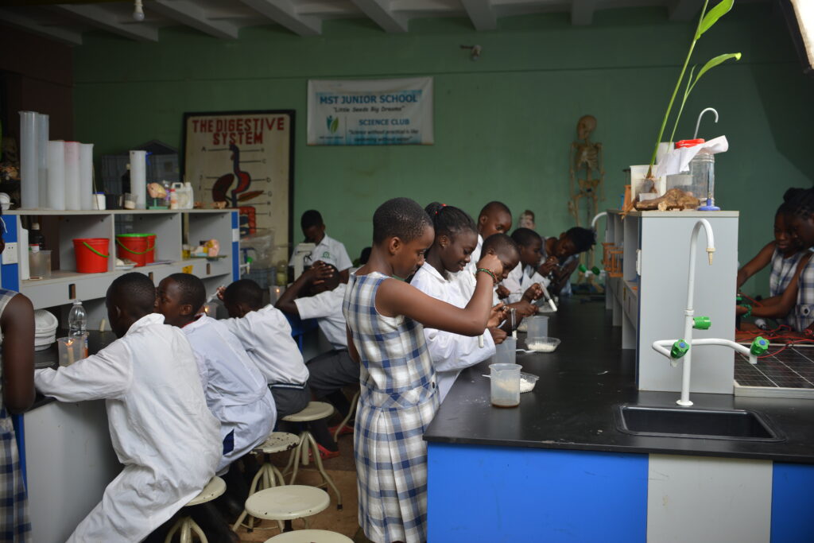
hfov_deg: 54.4
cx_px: 407
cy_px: 272
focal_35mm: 35
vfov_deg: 37.9
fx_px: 791
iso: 200
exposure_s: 1/160
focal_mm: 35
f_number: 3.2
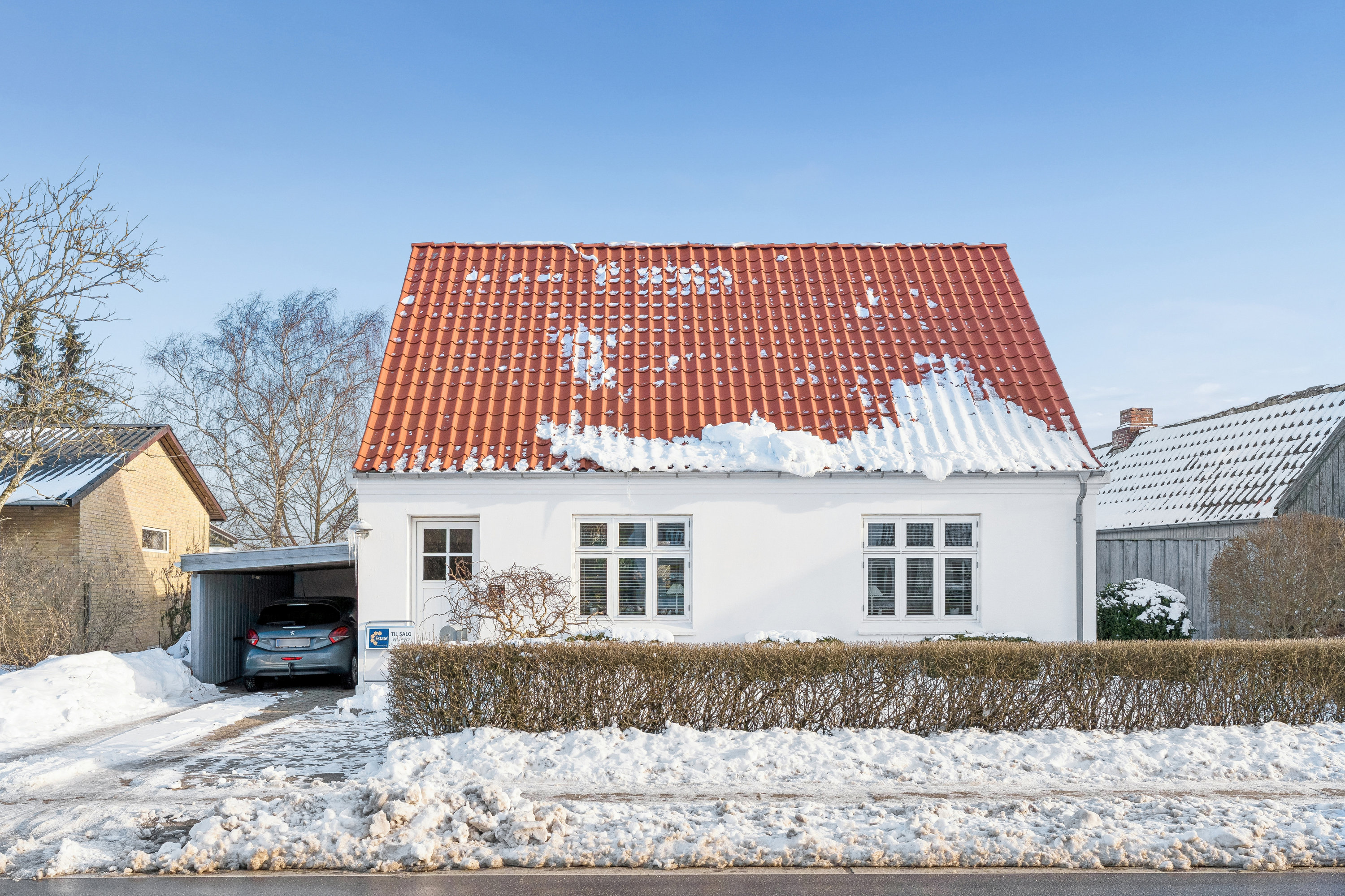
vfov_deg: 42.3
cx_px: 672
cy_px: 448
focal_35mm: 31
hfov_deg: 60.3
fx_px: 1158
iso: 800
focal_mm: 31
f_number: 10
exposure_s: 1/640
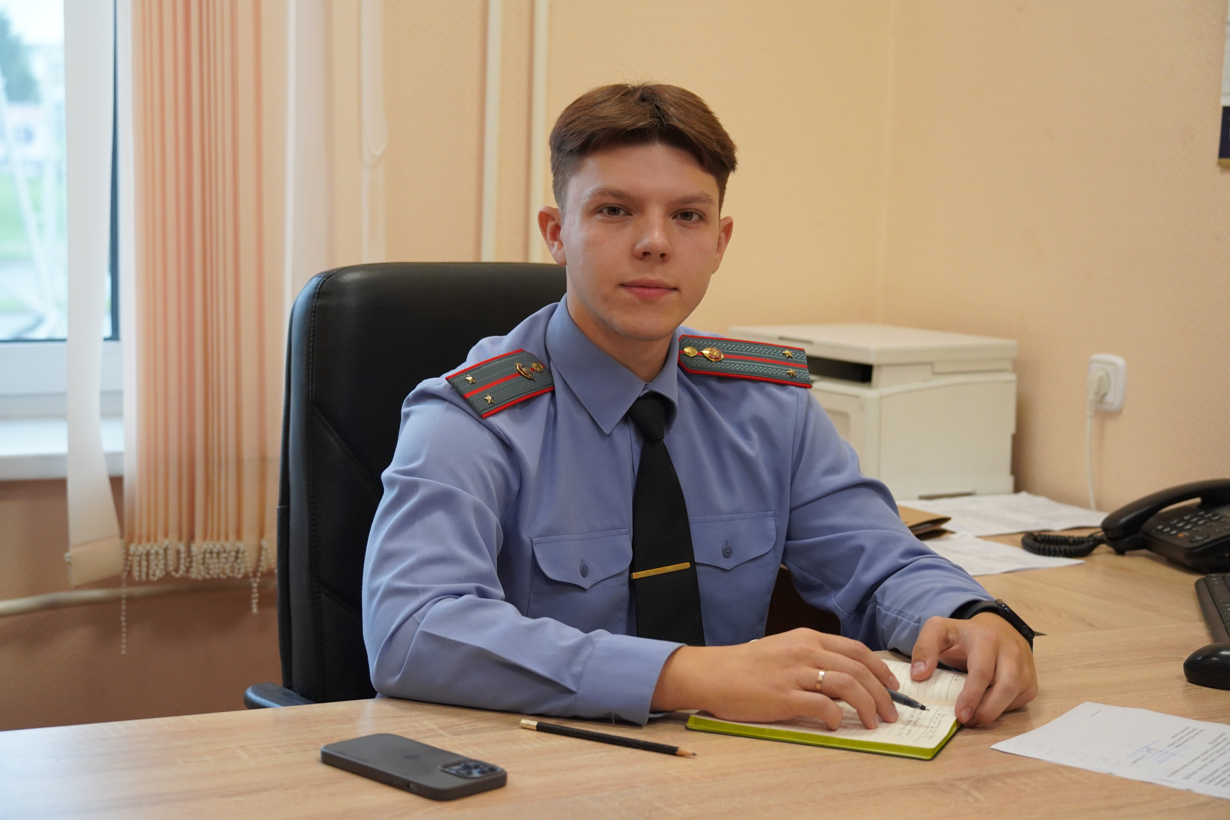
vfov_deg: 20.9
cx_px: 615
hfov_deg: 31.0
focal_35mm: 65
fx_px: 2221
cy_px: 410
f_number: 4.5
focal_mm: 65
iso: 2500
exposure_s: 1/160
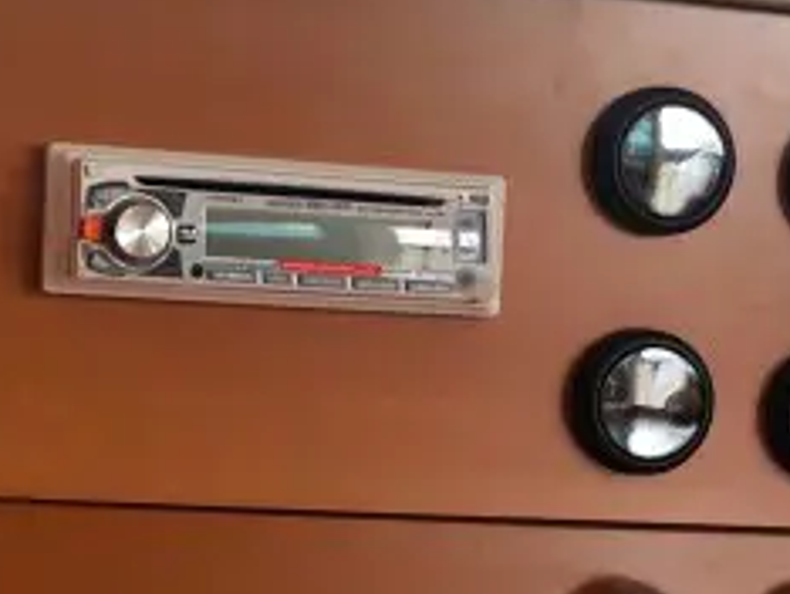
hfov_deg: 19.8
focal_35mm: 99
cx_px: 422
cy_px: 486
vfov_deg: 14.9
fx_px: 2262
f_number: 2.2
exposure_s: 1/120
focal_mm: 4.15
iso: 25
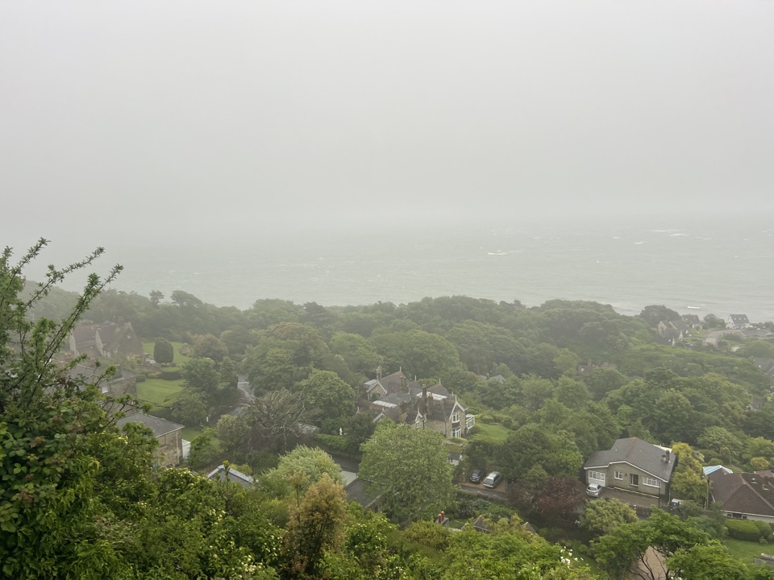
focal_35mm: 26
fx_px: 581
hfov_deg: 67.3
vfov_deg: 53.1
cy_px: 290
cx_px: 387
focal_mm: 5.7
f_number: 1.5
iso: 50
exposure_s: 1/351
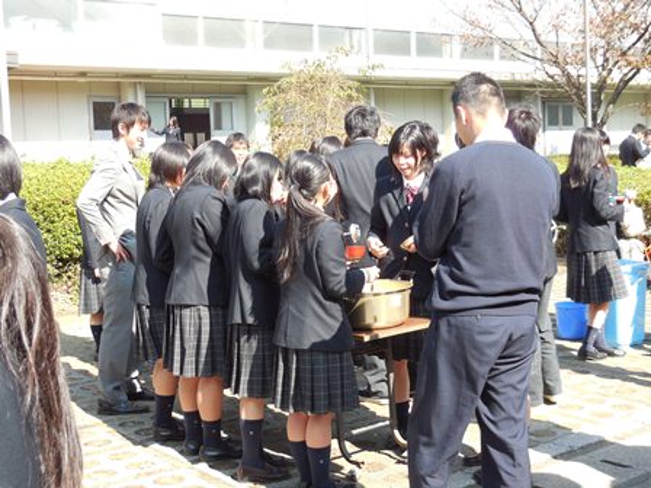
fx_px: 997
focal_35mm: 53
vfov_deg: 27.5
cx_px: 326
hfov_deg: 36.2
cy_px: 244
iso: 125
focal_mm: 9.4
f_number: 4
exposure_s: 1/160
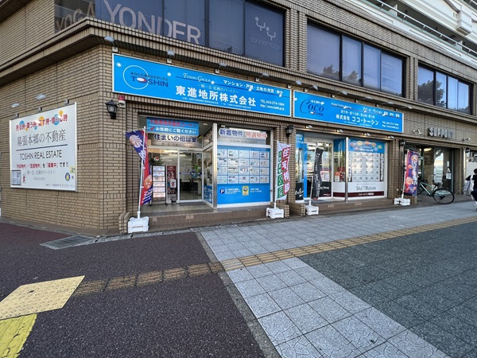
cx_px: 238
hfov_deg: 106.2
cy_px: 179
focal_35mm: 13
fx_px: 179
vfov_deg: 89.9
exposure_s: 1/161
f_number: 1.8
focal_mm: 1.57
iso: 32
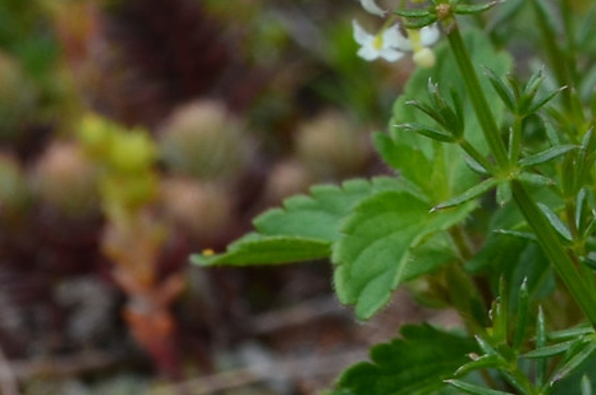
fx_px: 4247
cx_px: 1305
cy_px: -208
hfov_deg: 7.6
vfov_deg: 5.3
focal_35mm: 257
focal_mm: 32
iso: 180
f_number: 11
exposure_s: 1/125
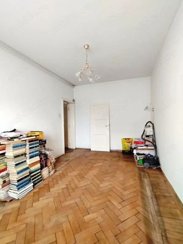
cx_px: 92
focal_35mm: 16
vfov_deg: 94.5
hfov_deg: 78.1
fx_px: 113
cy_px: 122
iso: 508
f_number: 2.2
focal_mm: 1.42
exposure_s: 1/30
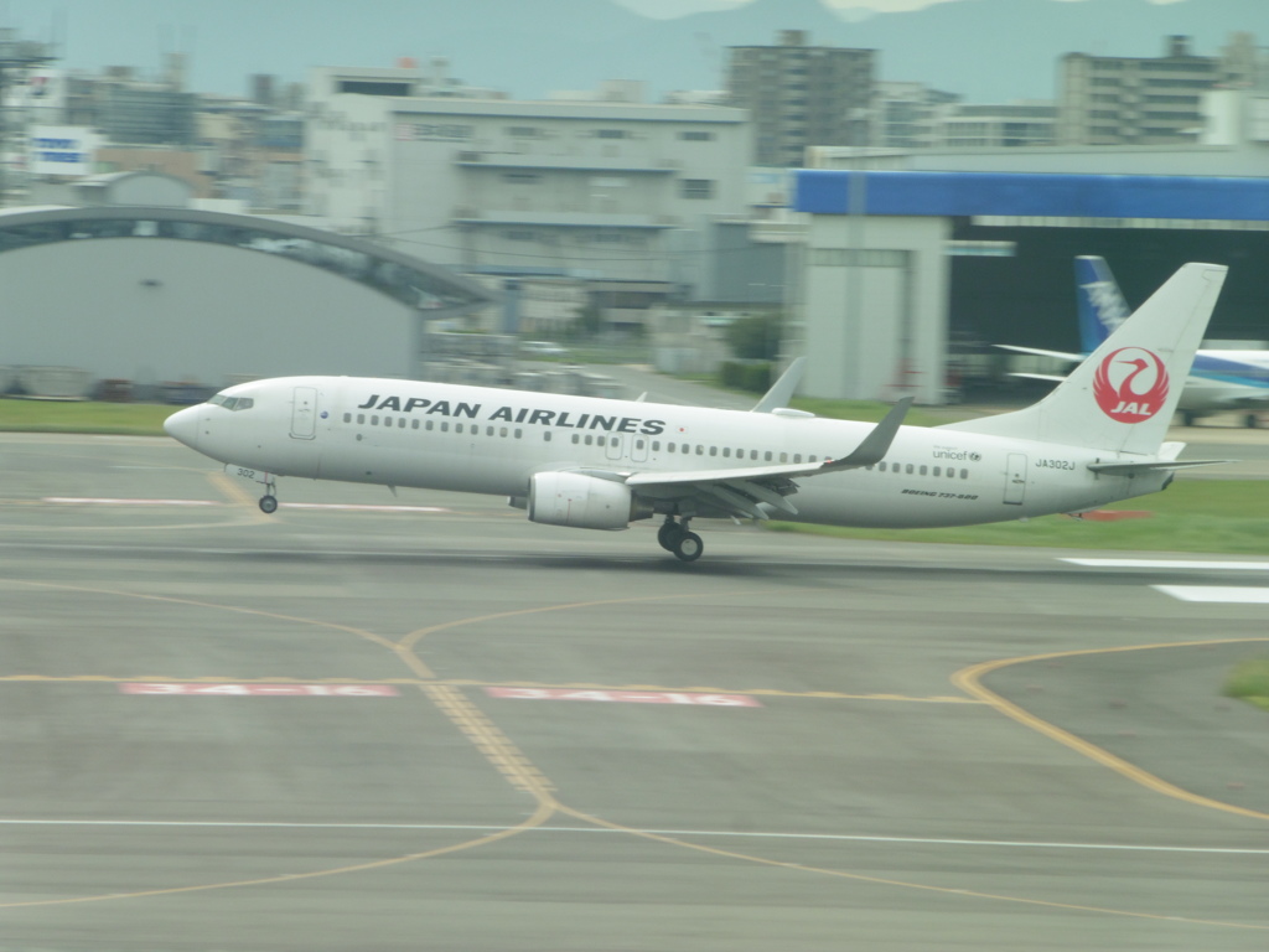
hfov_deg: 7.5
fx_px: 9715
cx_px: 634
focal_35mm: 265
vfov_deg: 5.6
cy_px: 476
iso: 100
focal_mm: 47.3
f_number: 6.3
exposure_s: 1/125
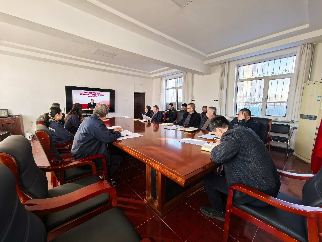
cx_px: 161
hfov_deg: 106.2
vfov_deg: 89.9
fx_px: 121
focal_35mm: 13
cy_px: 121
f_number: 2.2
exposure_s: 1/100
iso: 100
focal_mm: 1.95
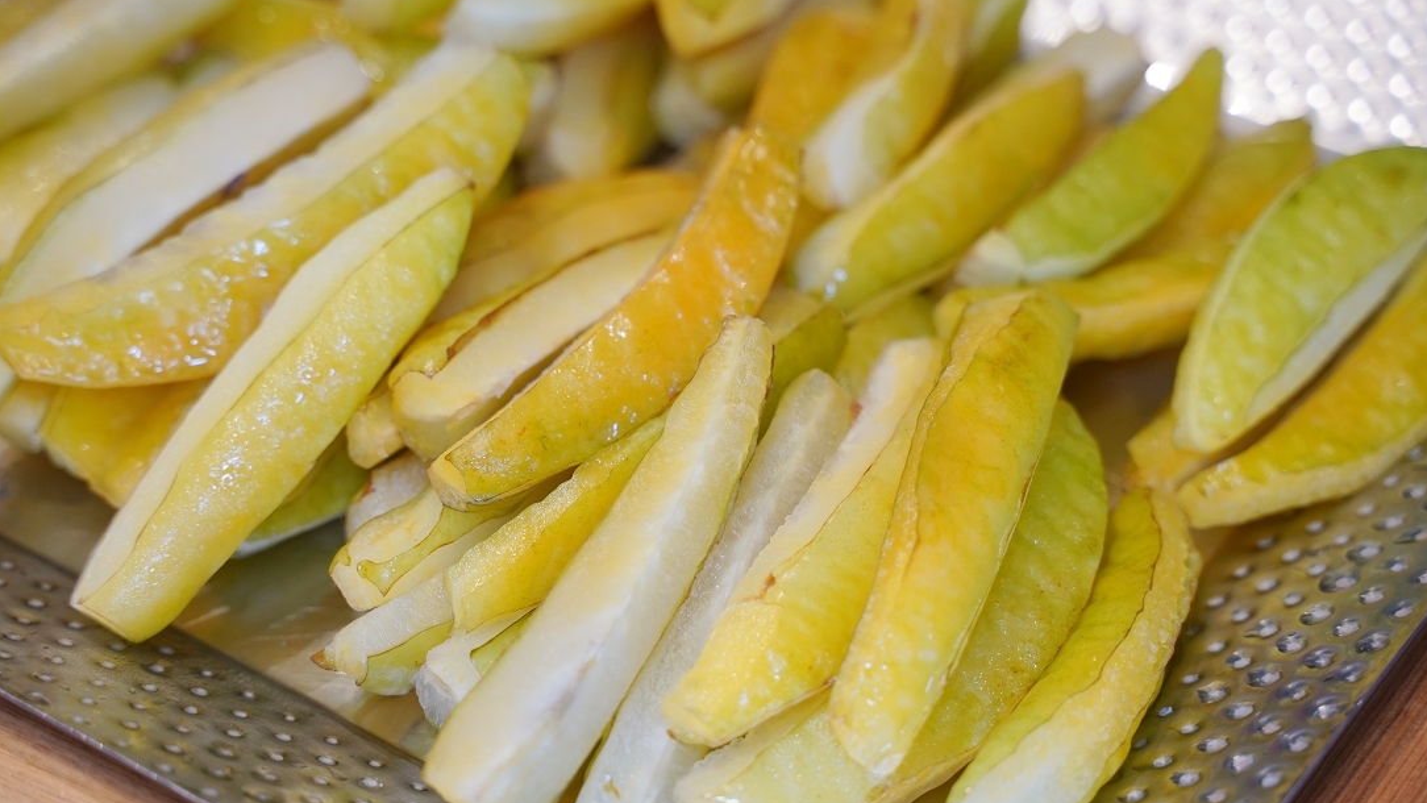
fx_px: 3292
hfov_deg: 24.5
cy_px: 408
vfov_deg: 13.9
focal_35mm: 87
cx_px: 683
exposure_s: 1/160
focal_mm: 75
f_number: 4
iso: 800
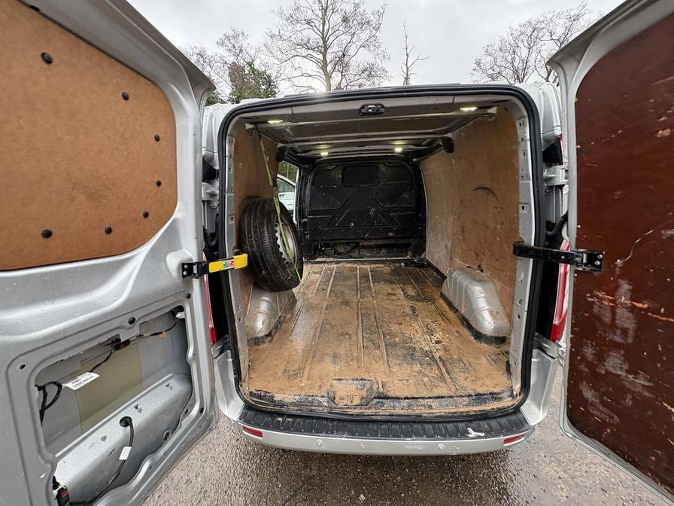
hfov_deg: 102.1
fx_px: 273
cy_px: 253
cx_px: 337
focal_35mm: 14
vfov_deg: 85.7
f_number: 2.2
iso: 160
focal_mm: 2.22
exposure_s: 1/99
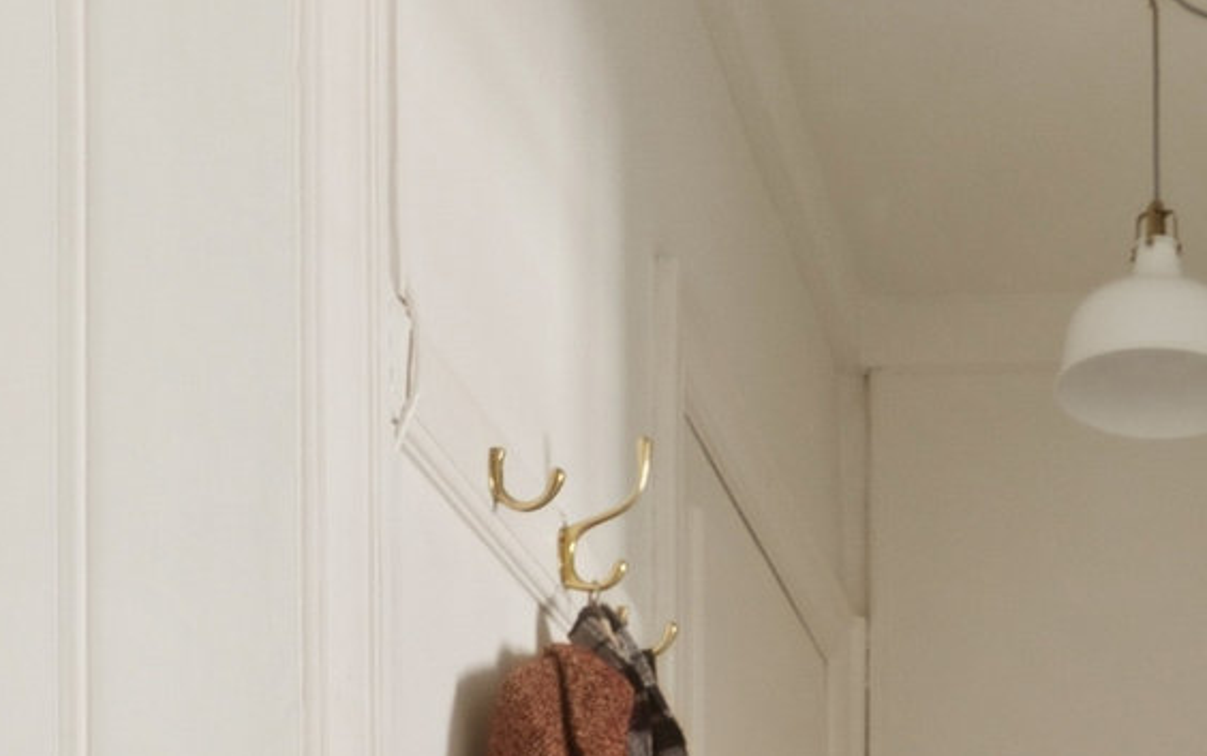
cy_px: 1403
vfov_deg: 16.4
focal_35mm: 65
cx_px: 1198
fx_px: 2139
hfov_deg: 29.5
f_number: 5.6
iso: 320
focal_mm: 12
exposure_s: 1/25
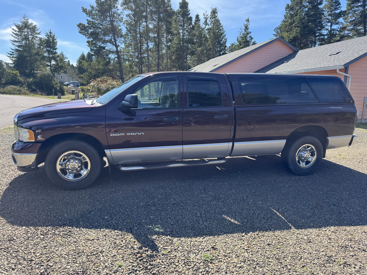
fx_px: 254
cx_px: 184
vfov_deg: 56.8
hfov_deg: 71.6
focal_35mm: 24
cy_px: 138
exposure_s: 1/1112
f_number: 1.78
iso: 80
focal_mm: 6.76
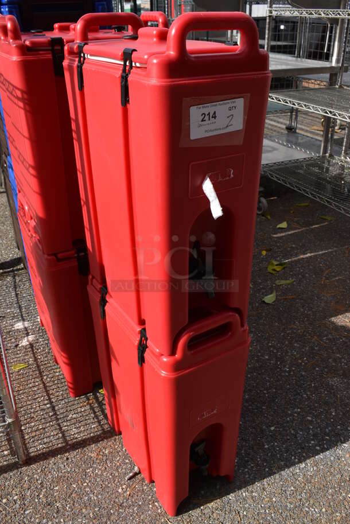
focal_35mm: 30
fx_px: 437
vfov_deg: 61.9
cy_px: 262
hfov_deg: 43.7
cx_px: 175
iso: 200
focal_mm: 20
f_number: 8
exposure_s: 1/500
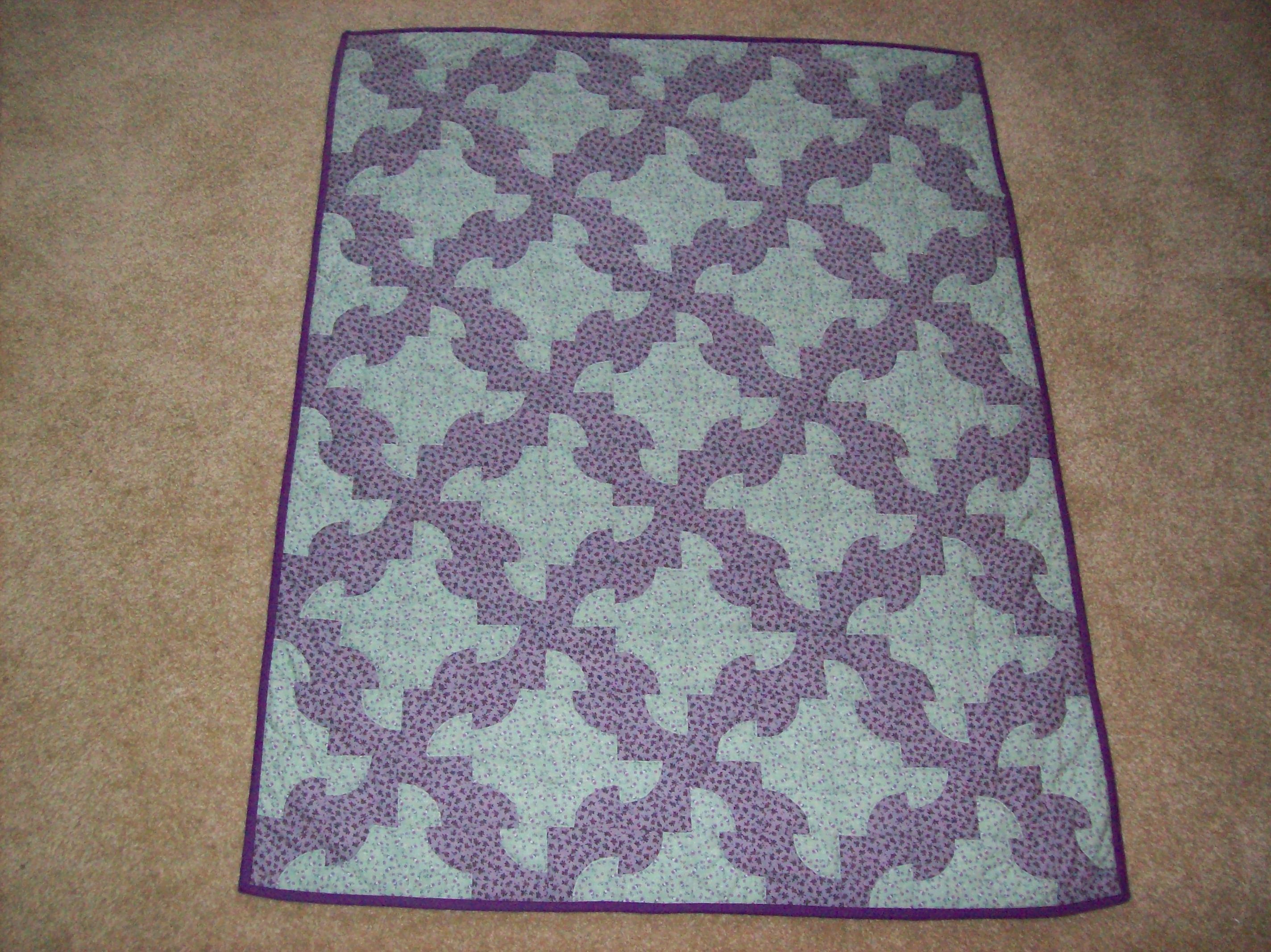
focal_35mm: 36
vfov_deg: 39.6
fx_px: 1321
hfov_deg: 51.4
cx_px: 636
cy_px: 476
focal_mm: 6
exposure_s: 1/128
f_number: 2.7
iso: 400
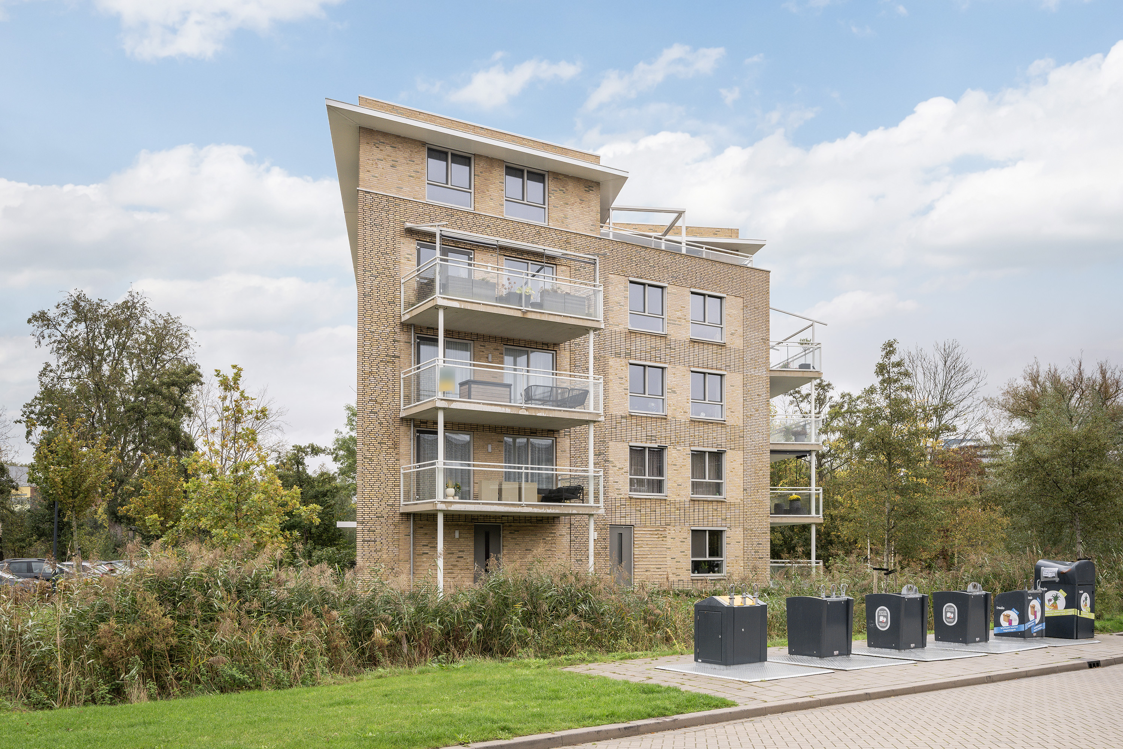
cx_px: 562
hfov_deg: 61.9
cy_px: 374
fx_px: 936
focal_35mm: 30
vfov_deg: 43.6
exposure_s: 1/100
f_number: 10
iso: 400
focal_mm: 30
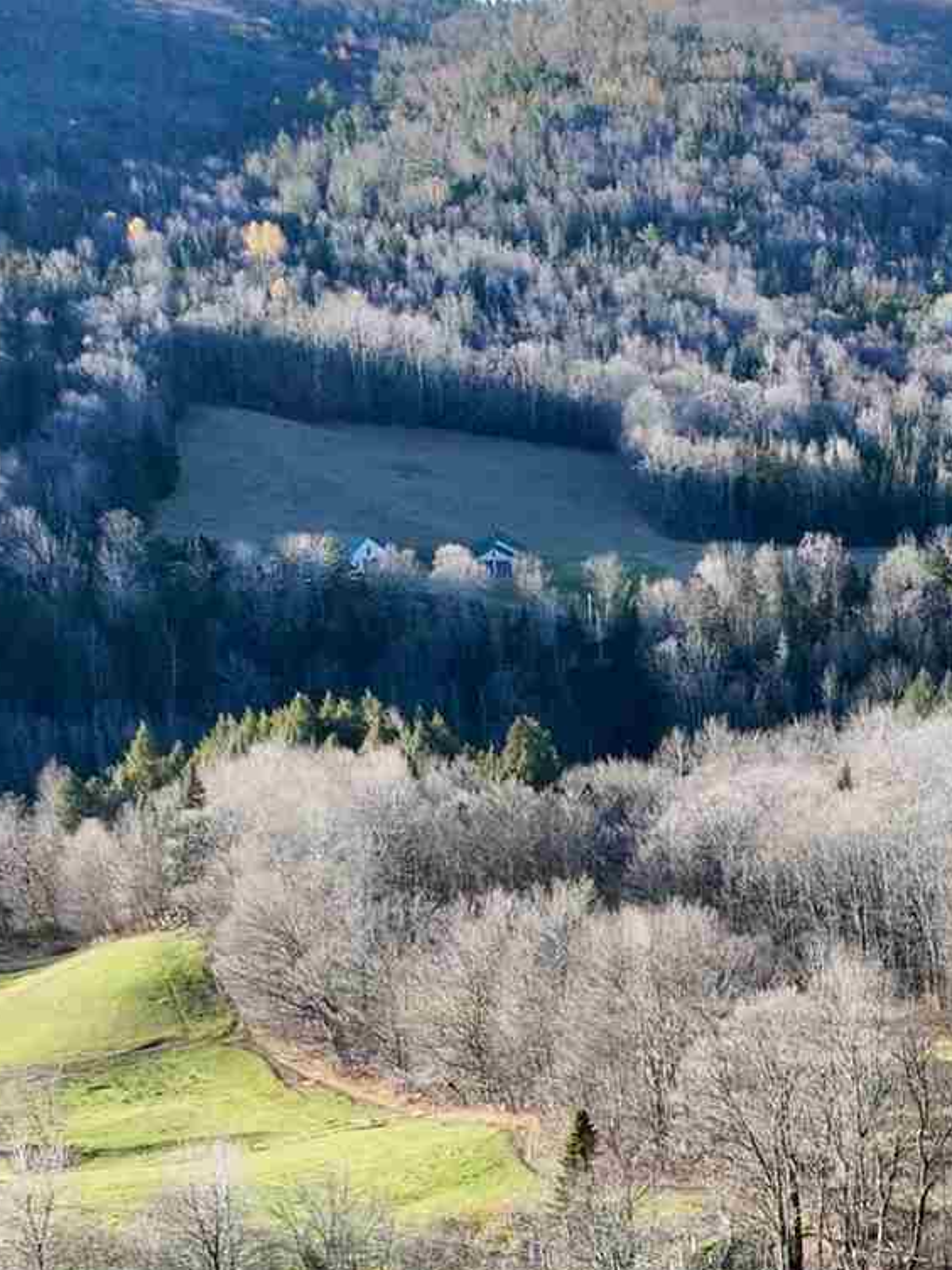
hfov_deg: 14.5
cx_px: 1215
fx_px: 3594
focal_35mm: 98
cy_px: 1615
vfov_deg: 18.7
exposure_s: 1/800
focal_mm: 12.29
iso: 230
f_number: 2.8
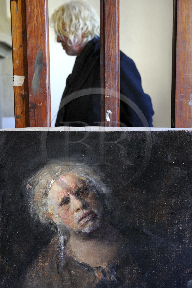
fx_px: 353
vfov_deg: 44.5
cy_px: 144
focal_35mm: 44
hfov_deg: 30.5
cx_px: 96
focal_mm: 44
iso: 1600
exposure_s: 1/125
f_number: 3.2
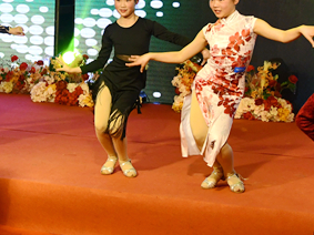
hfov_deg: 20.0
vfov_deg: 15.0
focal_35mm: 98
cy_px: 64
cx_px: 162
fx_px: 889
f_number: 3.8
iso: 1100
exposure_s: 1/125
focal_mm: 24
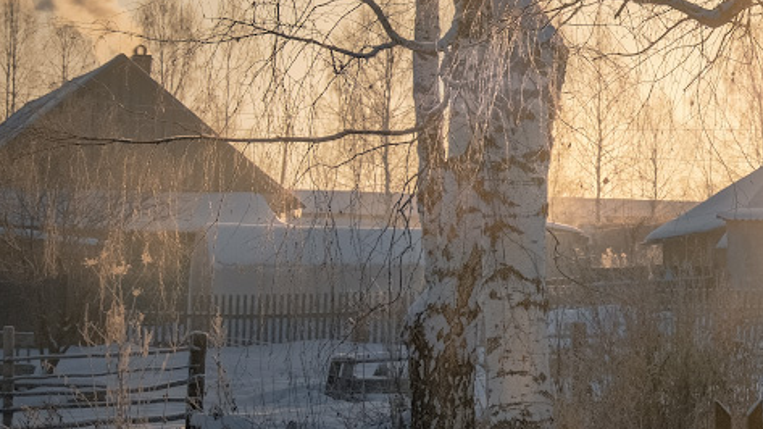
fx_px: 4956
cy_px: 162
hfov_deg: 8.6
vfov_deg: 5.0
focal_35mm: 245
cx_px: 1047
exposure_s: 1/850
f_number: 11
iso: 800
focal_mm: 52.4
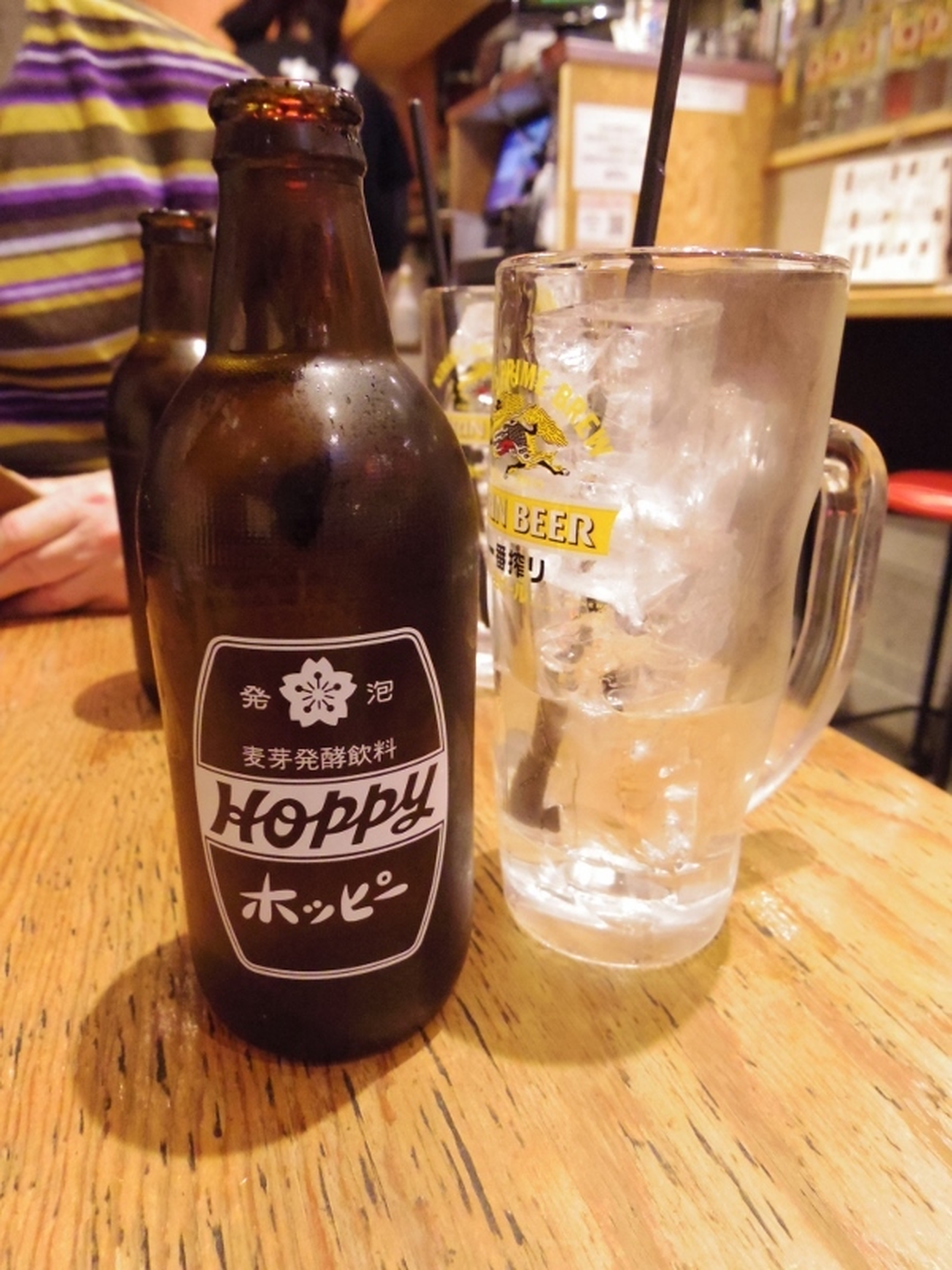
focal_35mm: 23
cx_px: 476
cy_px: 635
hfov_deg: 58.9
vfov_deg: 73.9
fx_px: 843
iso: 3200
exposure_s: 1/30
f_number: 2.8
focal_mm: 5
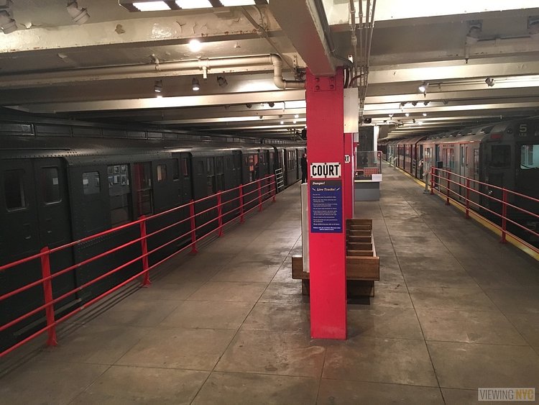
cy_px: 202
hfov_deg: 61.6
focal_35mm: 29
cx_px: 270
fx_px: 452
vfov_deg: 48.3
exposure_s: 1/15
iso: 200
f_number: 2.2
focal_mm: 4.15
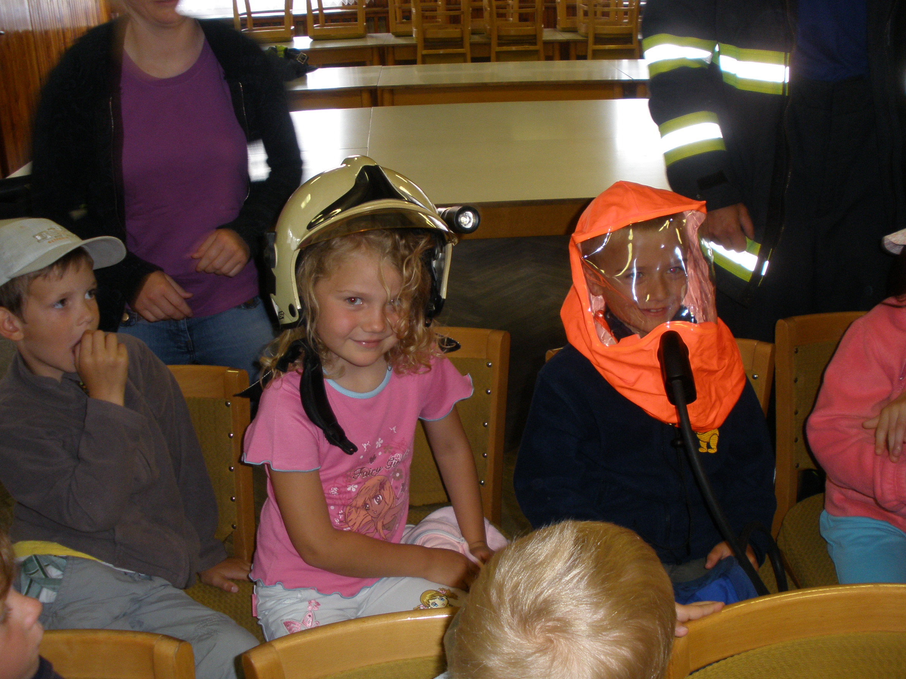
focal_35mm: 39
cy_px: 331
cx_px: 475
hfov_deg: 47.8
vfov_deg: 36.8
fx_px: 1021
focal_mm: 6.3
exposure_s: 1/30
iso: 160
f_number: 3.5
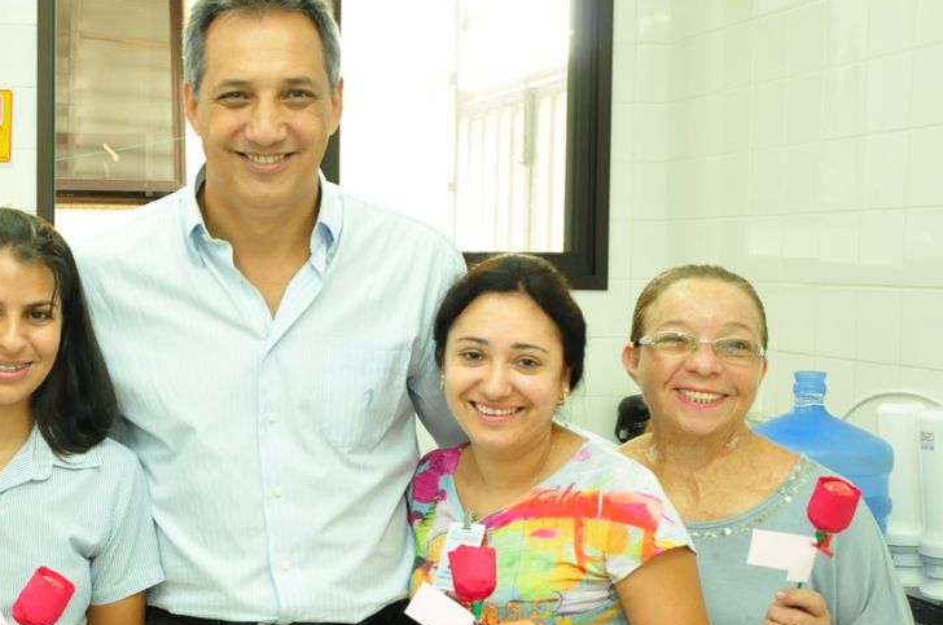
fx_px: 1590
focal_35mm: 61
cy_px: 349
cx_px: 196
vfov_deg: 22.2
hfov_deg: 32.2
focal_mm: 25
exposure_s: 1/60
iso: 1600
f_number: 5.6
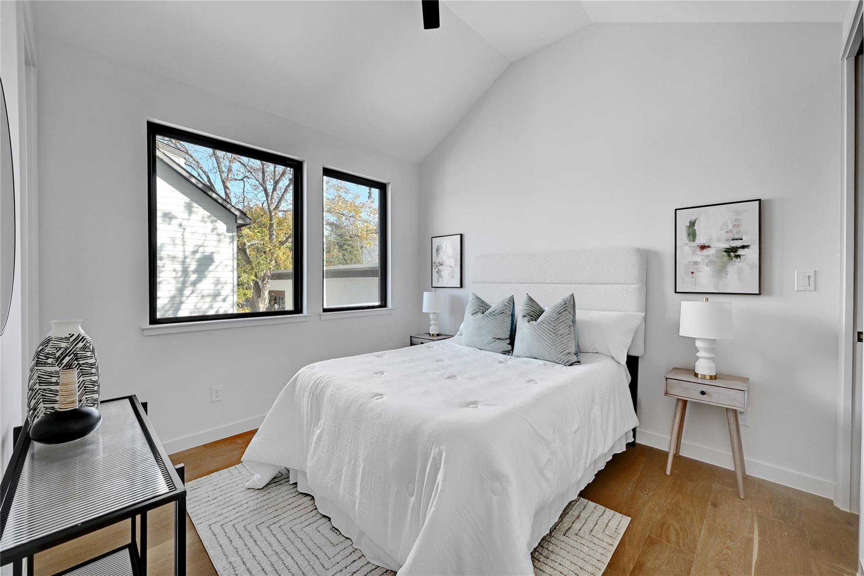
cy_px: 288
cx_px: 432
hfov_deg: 104.3
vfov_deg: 81.2
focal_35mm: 14
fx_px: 336
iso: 400
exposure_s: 1/15
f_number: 10
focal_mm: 14
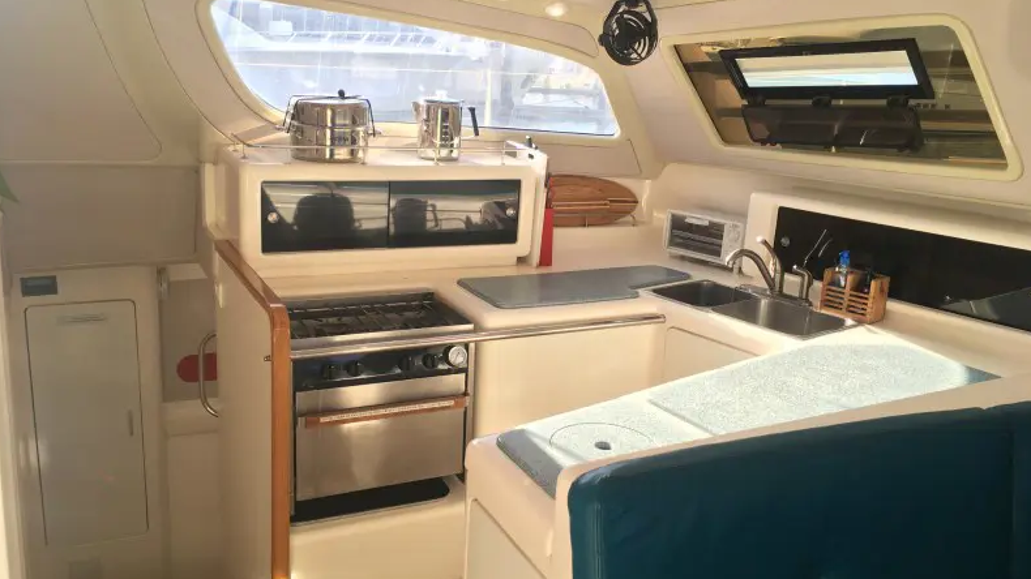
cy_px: 297
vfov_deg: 36.7
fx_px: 875
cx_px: 516
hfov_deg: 61.0
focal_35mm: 32
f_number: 2.2
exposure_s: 1/140
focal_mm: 4.15
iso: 25
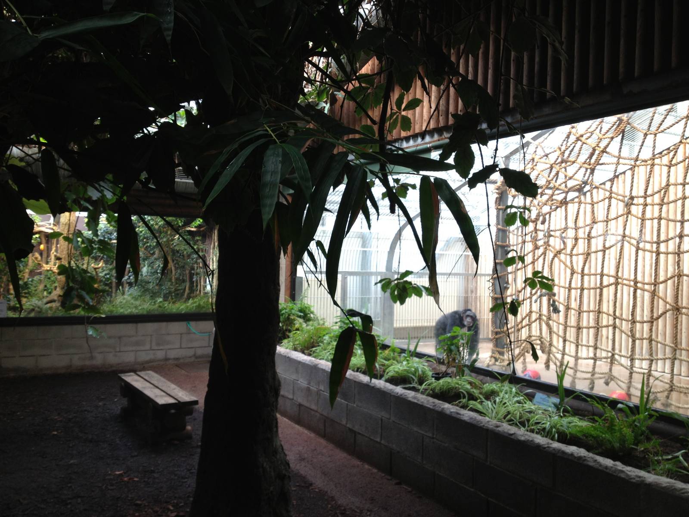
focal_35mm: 35
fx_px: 697
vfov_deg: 40.7
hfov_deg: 52.6
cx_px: 344
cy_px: 258
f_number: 2.4
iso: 50
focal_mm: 4.28
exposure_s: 1/40
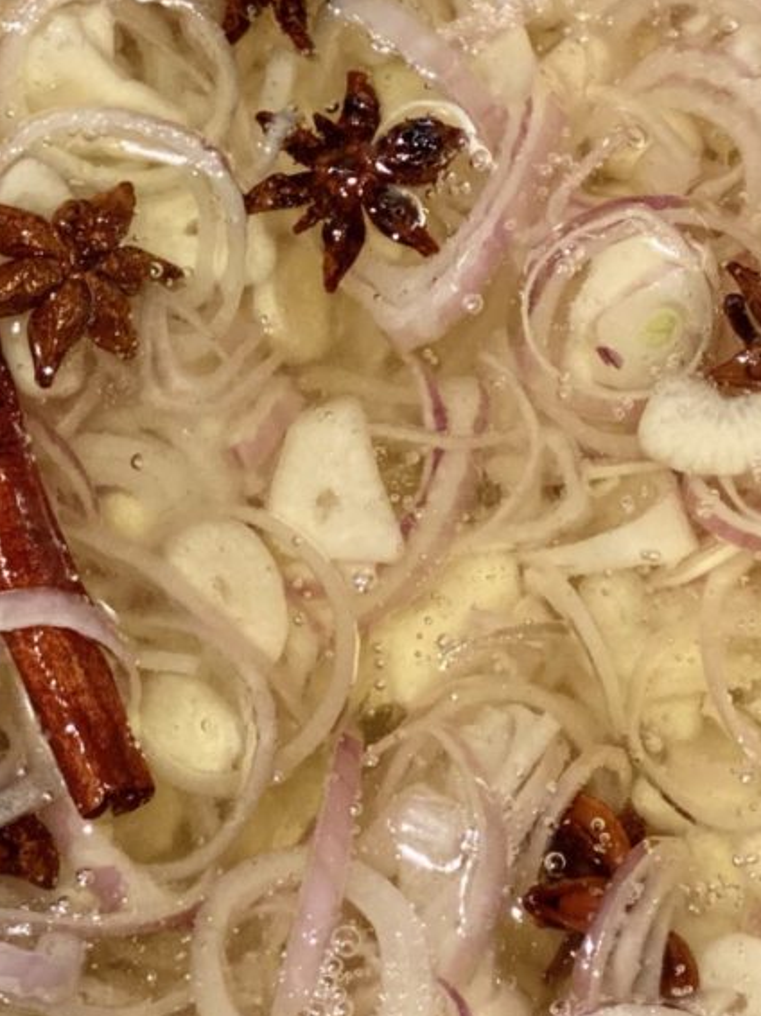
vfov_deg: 13.4
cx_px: 215
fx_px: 4312
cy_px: 337
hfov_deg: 10.1
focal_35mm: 147
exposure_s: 1/60
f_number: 2
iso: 160
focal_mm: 6
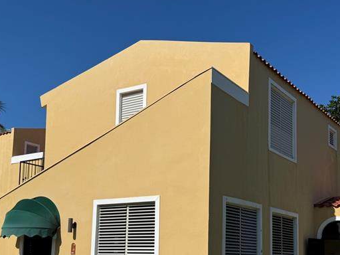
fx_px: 471
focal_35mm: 48
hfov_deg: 39.5
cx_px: 203
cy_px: 197
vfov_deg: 29.7
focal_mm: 6.76
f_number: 1.78
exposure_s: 1/9091
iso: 80
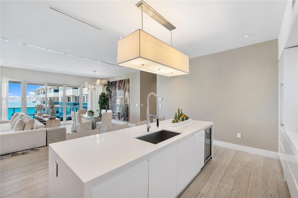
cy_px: 99
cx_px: 149
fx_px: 124
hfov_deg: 100.4
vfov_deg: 77.3
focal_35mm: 15
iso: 800
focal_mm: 10
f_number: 7.1
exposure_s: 1/80
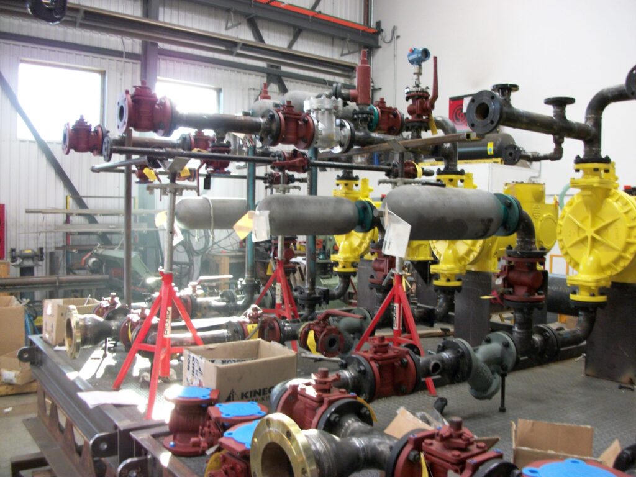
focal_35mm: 32
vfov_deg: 44.2
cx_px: 318
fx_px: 588
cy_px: 238
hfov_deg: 56.8
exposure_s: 1/10
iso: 160
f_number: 2.9
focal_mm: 5.7
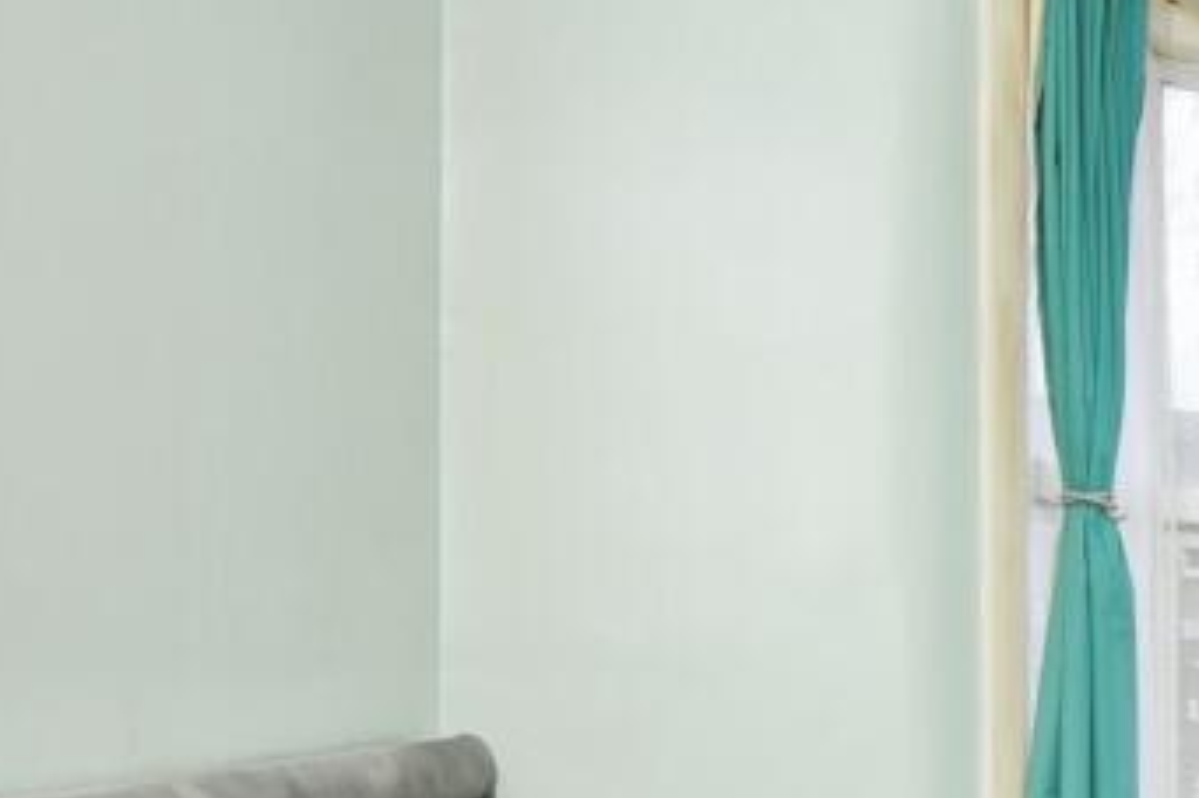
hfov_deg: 32.8
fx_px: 1498
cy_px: 657
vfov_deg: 29.1
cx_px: 1551
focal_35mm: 45
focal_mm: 10
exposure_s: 1/60
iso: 200
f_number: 5
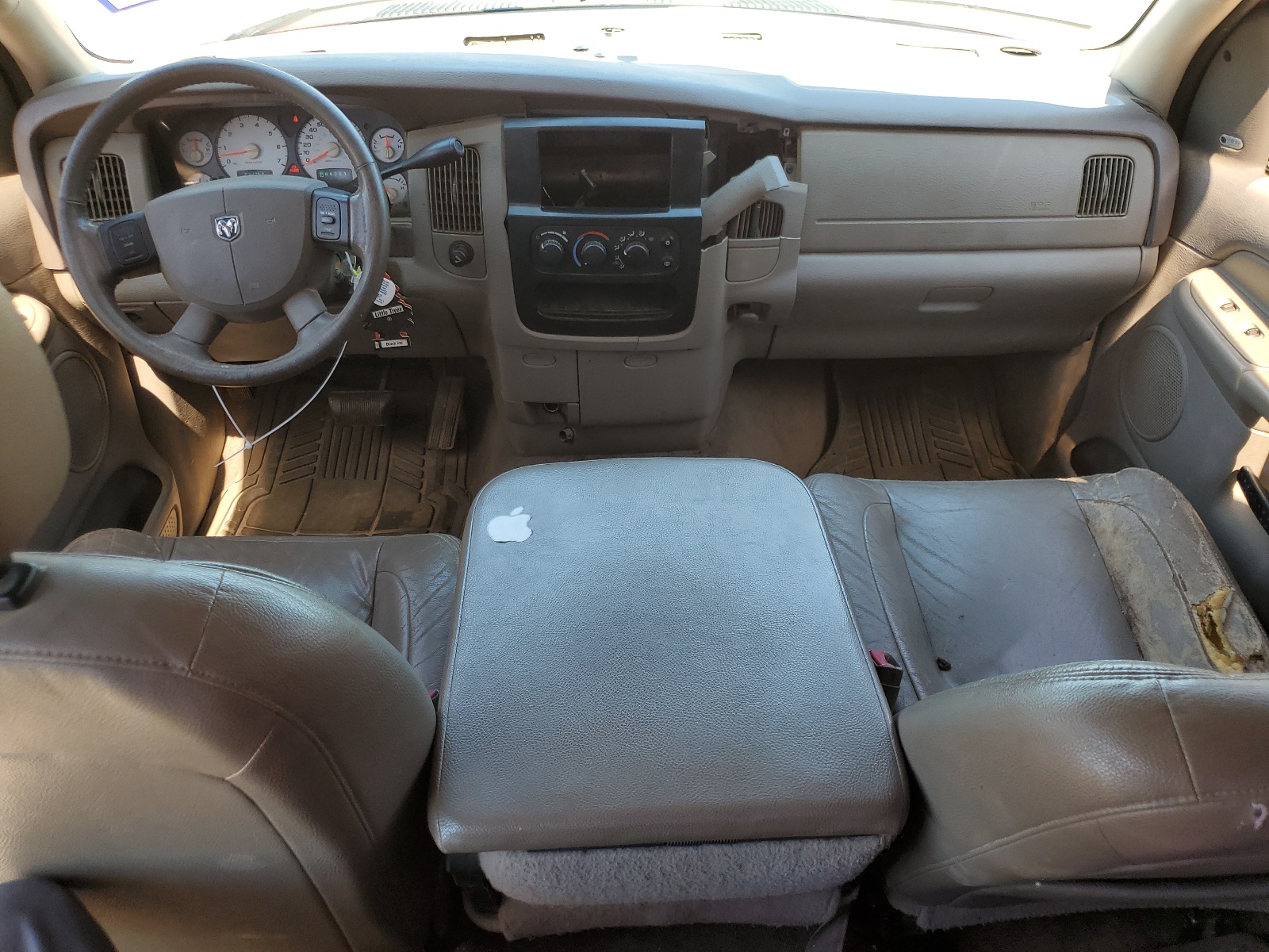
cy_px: 476
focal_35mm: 26
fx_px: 953
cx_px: 634
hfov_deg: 67.3
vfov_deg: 53.1
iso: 50
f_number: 1.5
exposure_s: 1/154
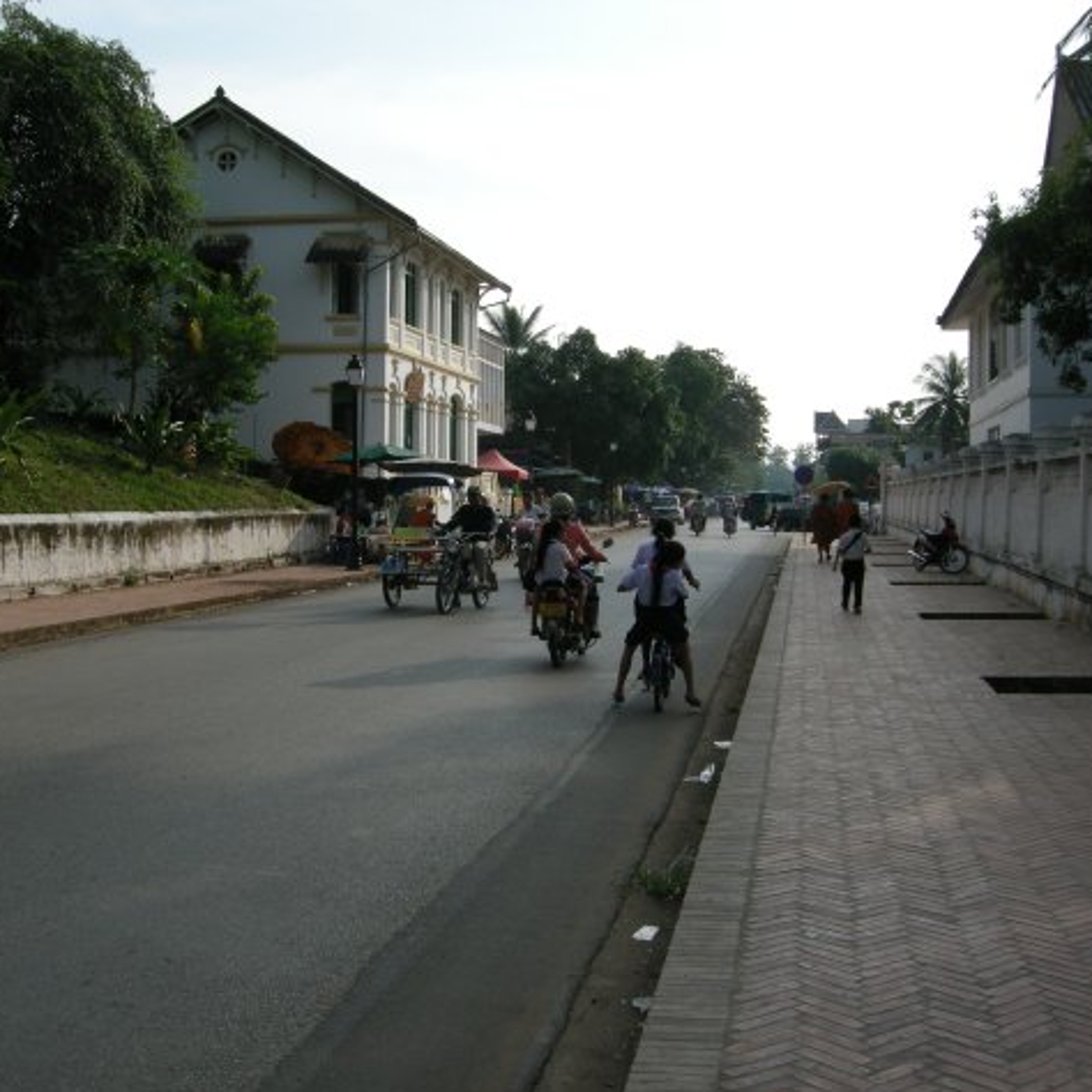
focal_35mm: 43
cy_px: 551
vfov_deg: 39.2
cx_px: 500
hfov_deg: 39.1
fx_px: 1535
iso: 64
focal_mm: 7.5
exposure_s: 1/319
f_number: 5.4
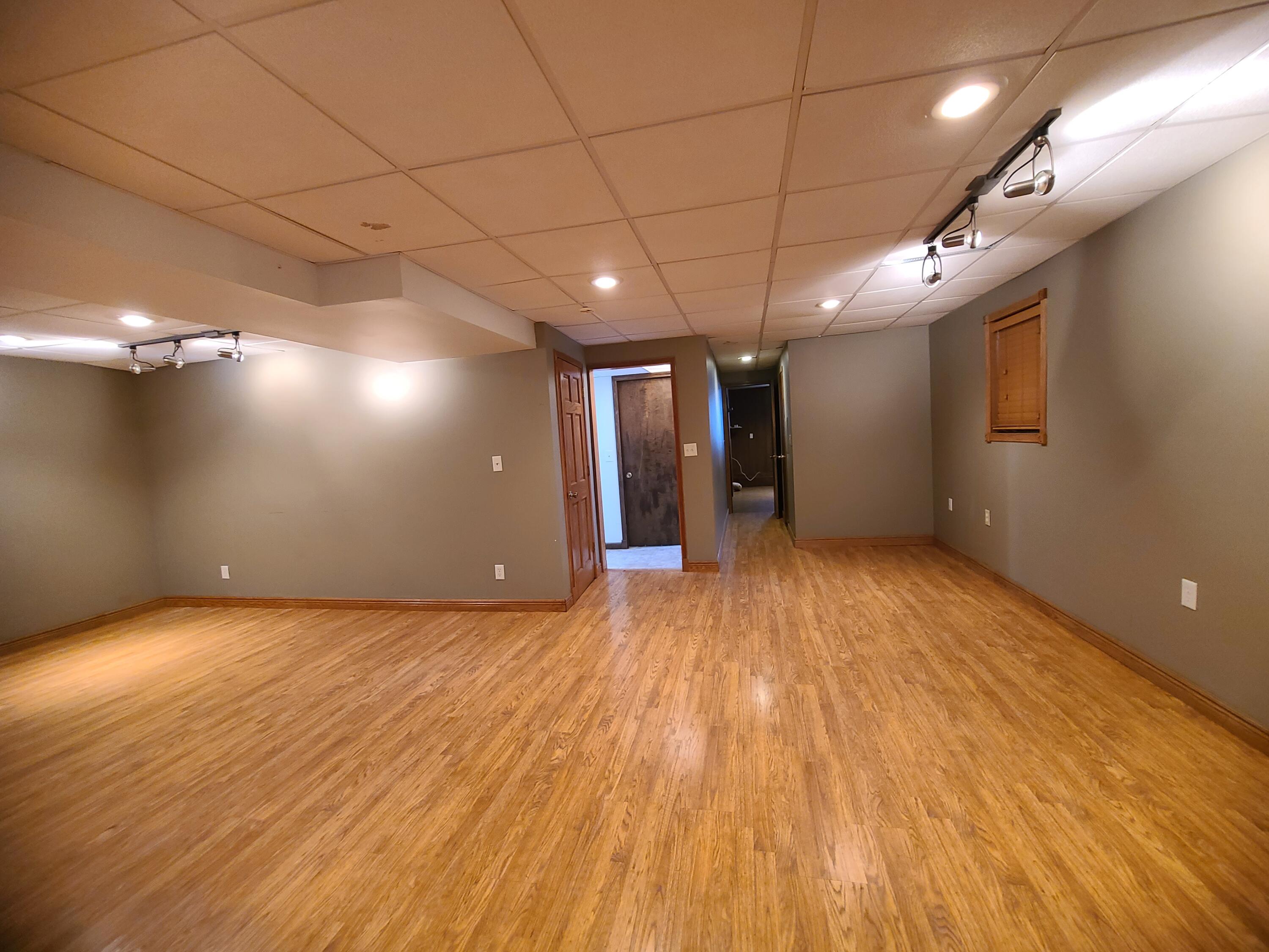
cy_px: 476
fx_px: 477
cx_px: 634
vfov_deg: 89.9
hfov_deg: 106.2
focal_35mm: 13
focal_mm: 2.2
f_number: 2.2
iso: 500
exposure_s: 1/30
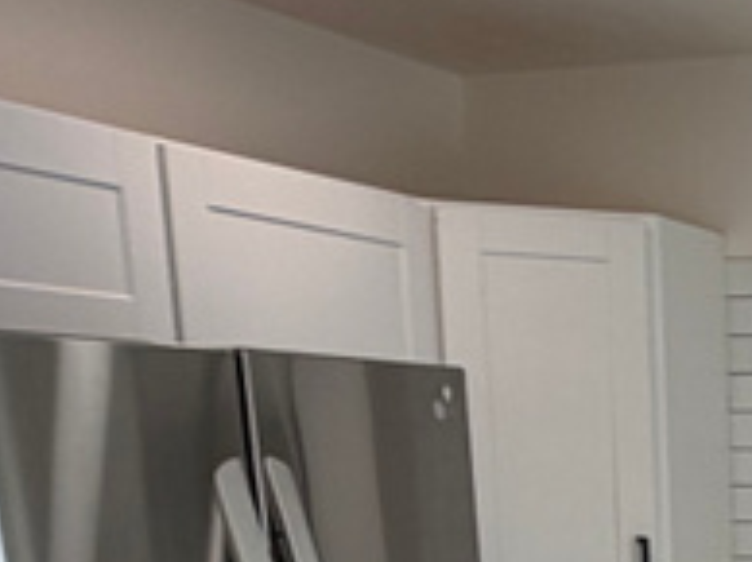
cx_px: 954
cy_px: 814
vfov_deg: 18.0
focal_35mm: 74
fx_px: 1606
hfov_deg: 23.6
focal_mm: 2.22
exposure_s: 1/137
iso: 50
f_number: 2.2
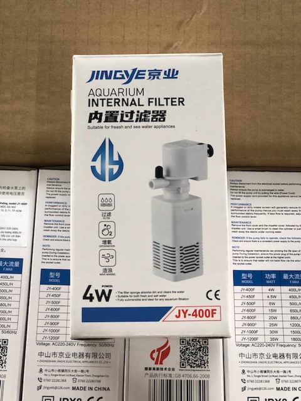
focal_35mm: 57
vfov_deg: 33.8
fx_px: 661
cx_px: 150
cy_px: 200
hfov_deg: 25.7
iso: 80
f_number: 2.8
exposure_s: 1/33
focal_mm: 6.6
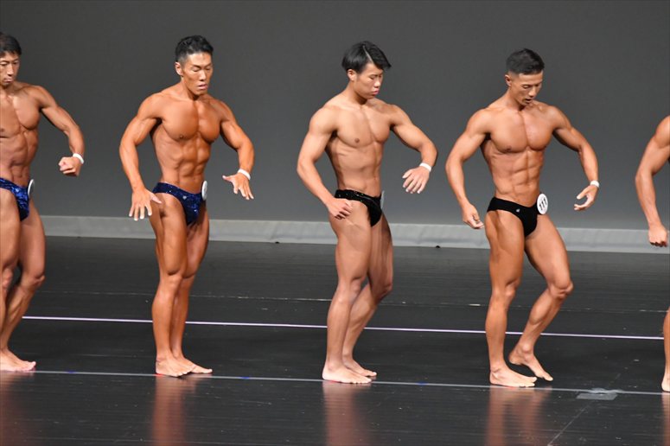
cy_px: 223
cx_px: 335
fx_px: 5860
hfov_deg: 6.5
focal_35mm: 315
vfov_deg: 4.4
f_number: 5.6
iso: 5000
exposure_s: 1/400
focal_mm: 210
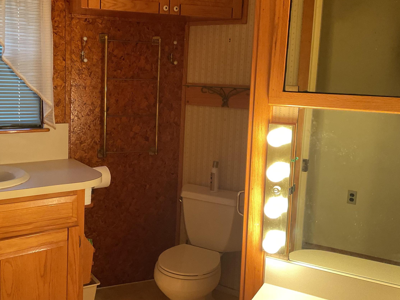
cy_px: 129
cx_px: 135
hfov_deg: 46.1
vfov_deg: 35.9
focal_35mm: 40
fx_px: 462
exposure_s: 1/50
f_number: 1.8
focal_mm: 3
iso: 125
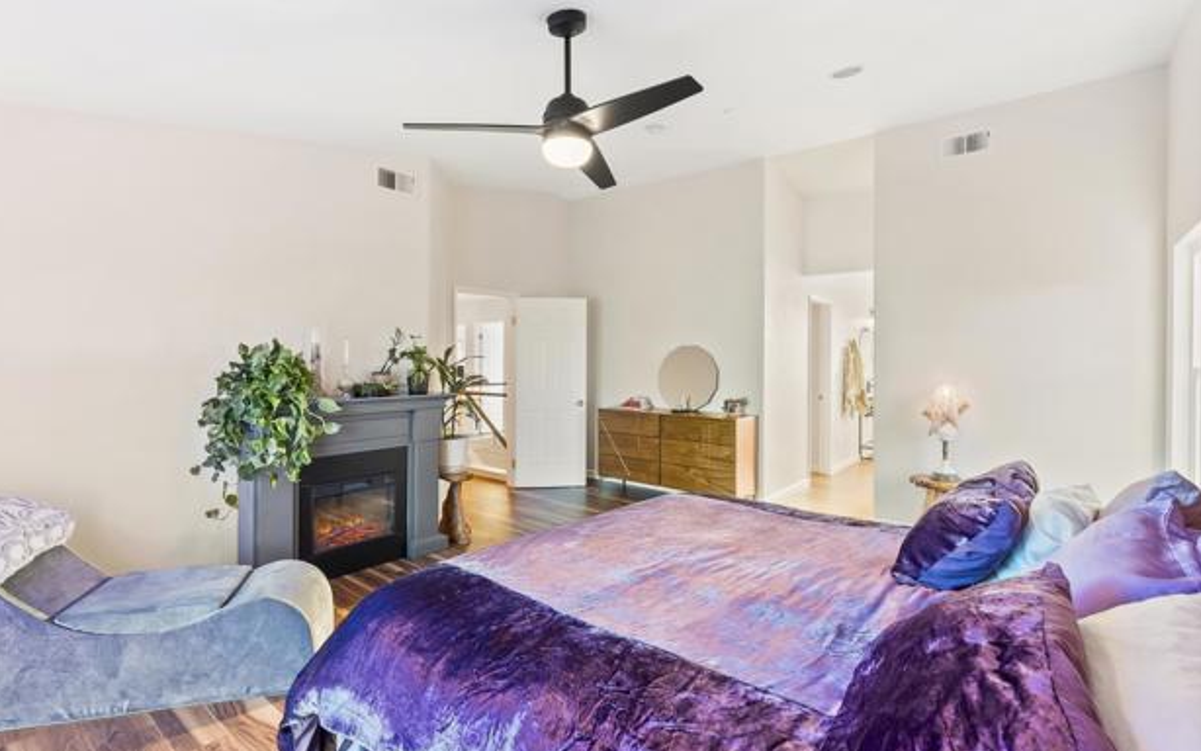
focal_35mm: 17
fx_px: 557
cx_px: 583
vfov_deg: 68.0
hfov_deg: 94.3
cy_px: 370
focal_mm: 16
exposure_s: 1/5
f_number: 8
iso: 500
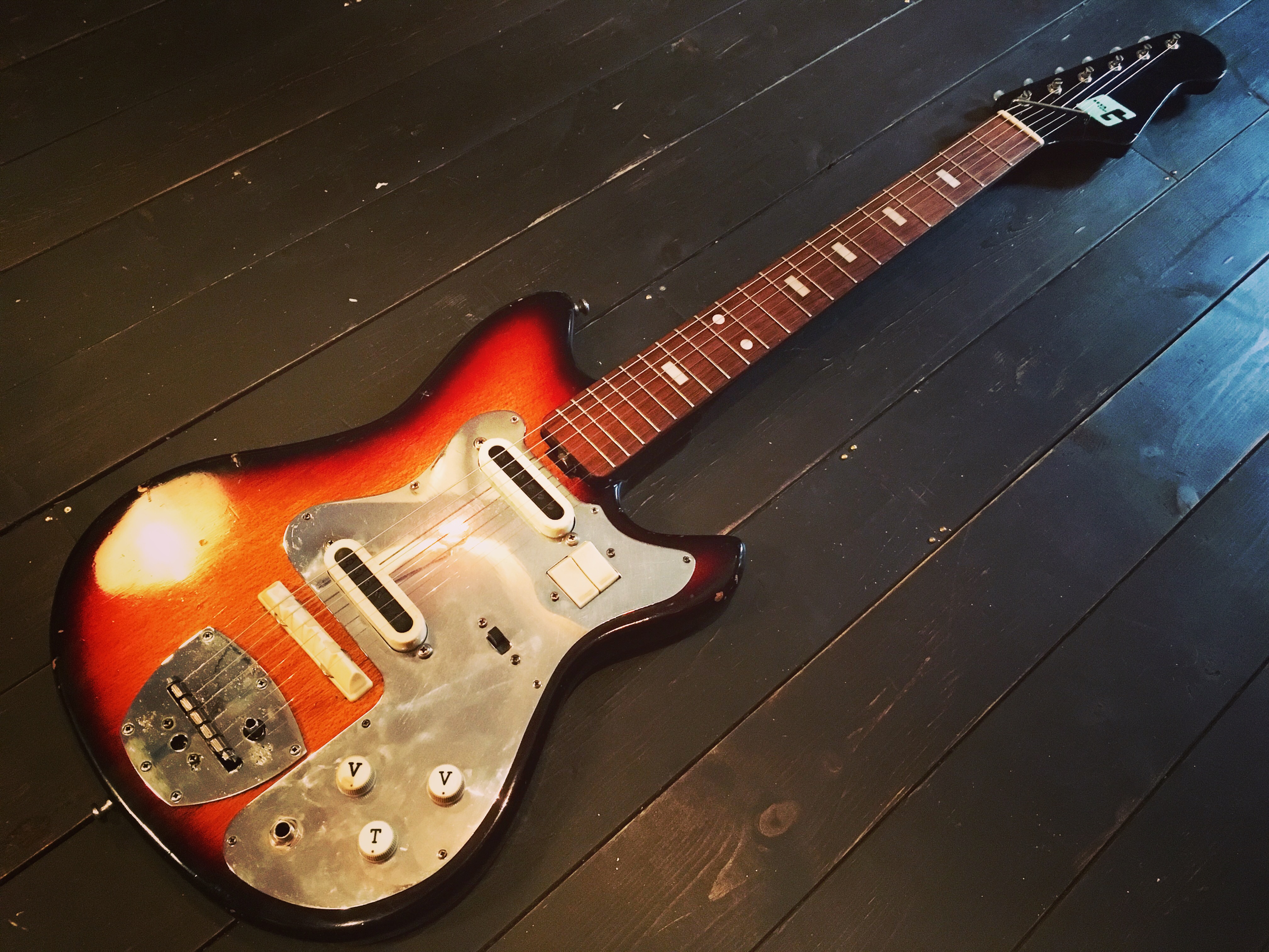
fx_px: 1063
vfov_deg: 48.2
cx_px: 634
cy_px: 476
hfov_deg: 61.7
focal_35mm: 29
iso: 320
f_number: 2.2
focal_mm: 4.15
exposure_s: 1/15
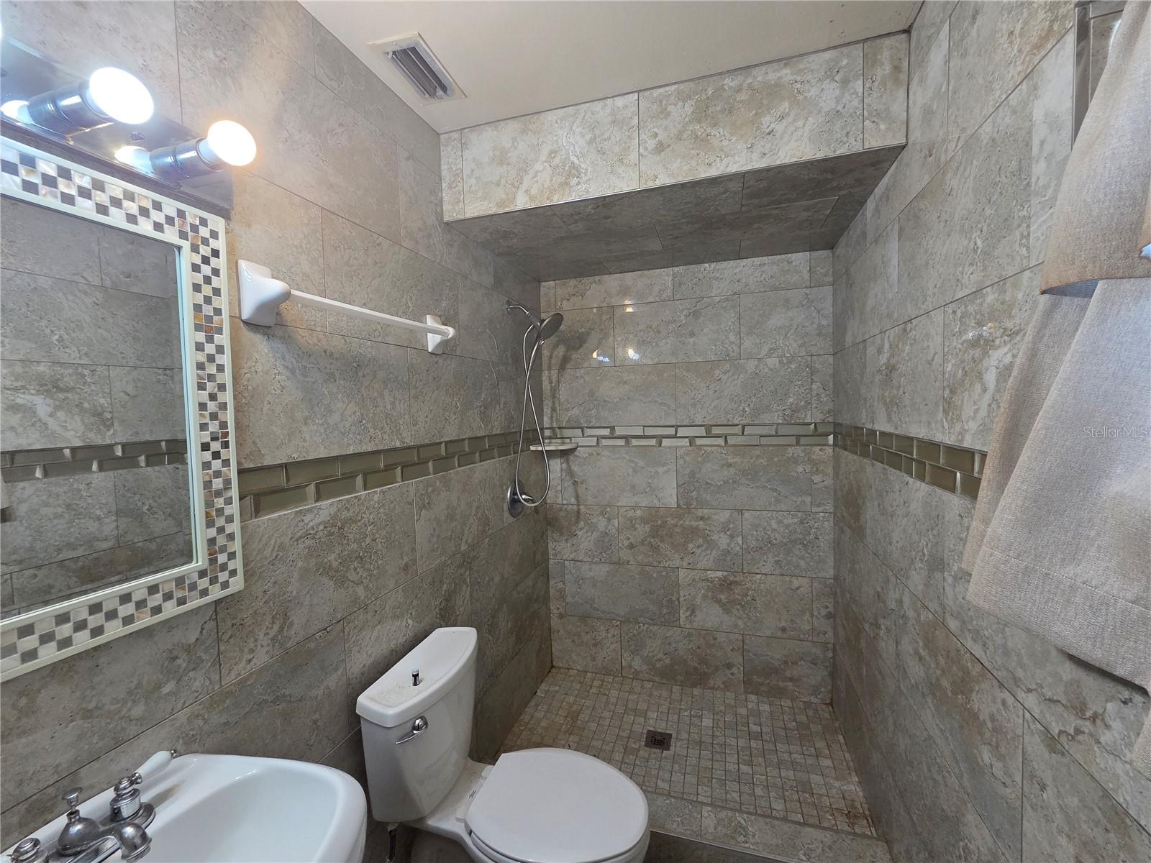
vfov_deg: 89.9
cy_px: 432
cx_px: 576
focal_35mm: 13
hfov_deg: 106.2
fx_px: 432
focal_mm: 2.2
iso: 250
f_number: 2.2
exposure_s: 1/120
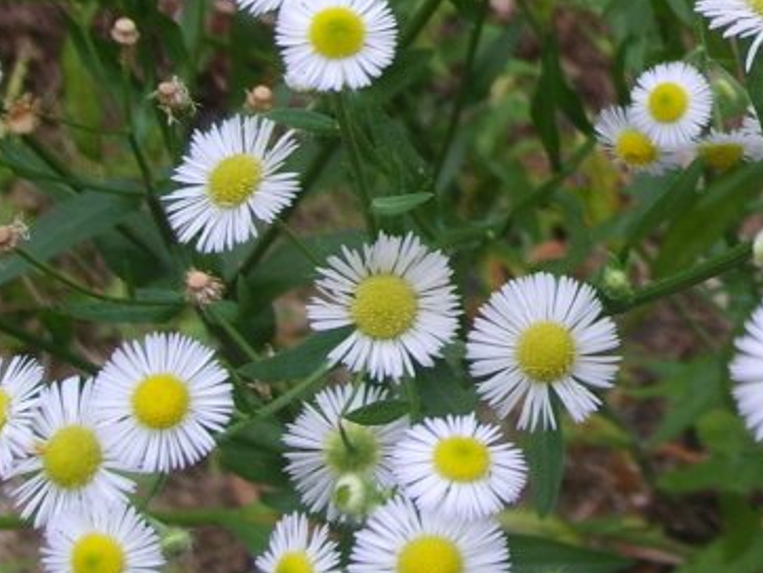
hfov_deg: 18.8
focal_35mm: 99
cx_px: 913
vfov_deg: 14.5
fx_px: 2184
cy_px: -110
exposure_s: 1/60
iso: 50
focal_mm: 5.8
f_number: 2.8
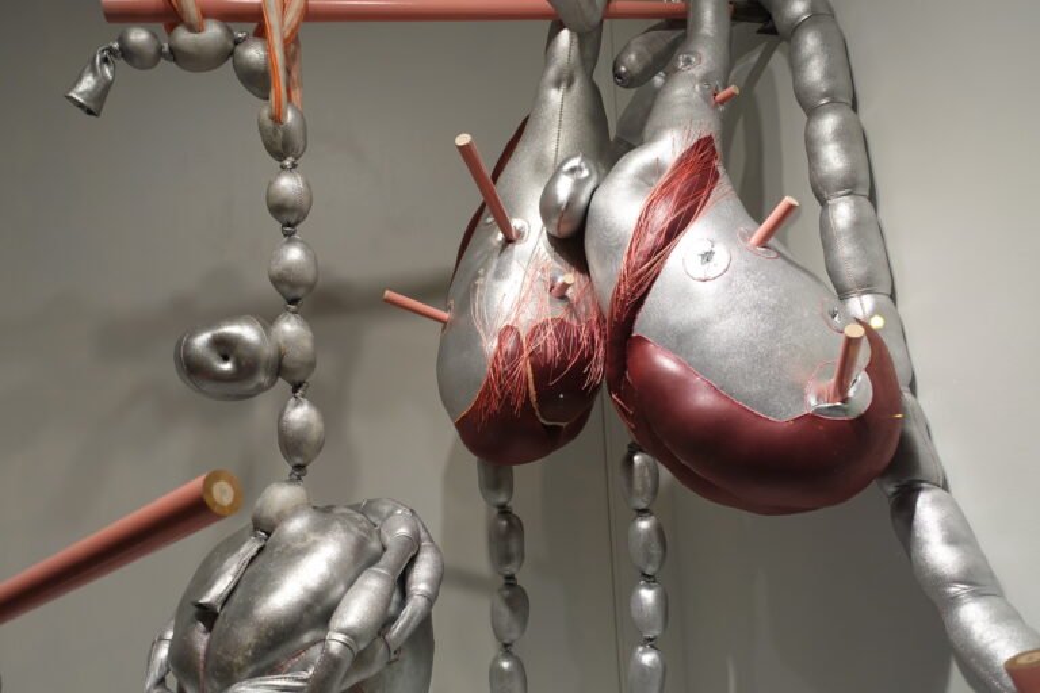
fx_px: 693
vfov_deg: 53.1
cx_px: 520
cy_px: 346
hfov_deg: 73.7
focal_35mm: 24
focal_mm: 8.8
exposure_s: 1/30
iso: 125
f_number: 2.5
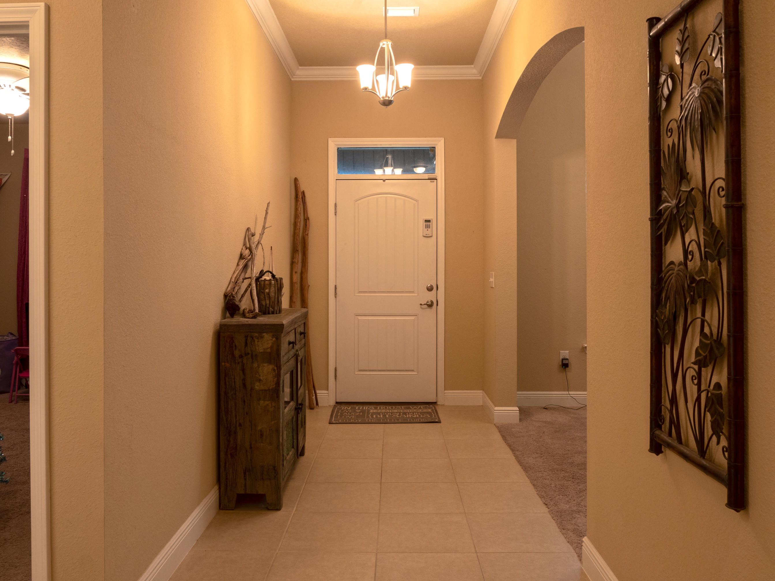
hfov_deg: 61.7
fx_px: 649
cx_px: 386
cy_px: 270
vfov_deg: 48.2
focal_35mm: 29
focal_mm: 12
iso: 200
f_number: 5.6
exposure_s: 1/6
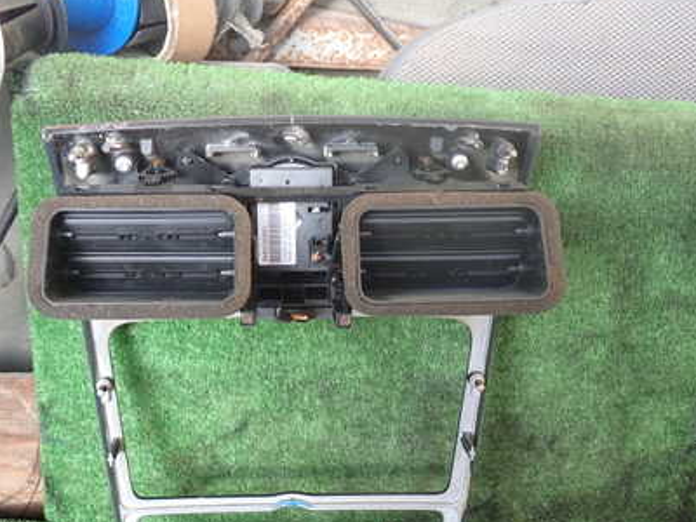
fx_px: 905
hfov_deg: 41.9
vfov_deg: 32.1
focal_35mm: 45
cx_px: 284
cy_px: 311
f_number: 2.3
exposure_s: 1/60
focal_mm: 5.4
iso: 100
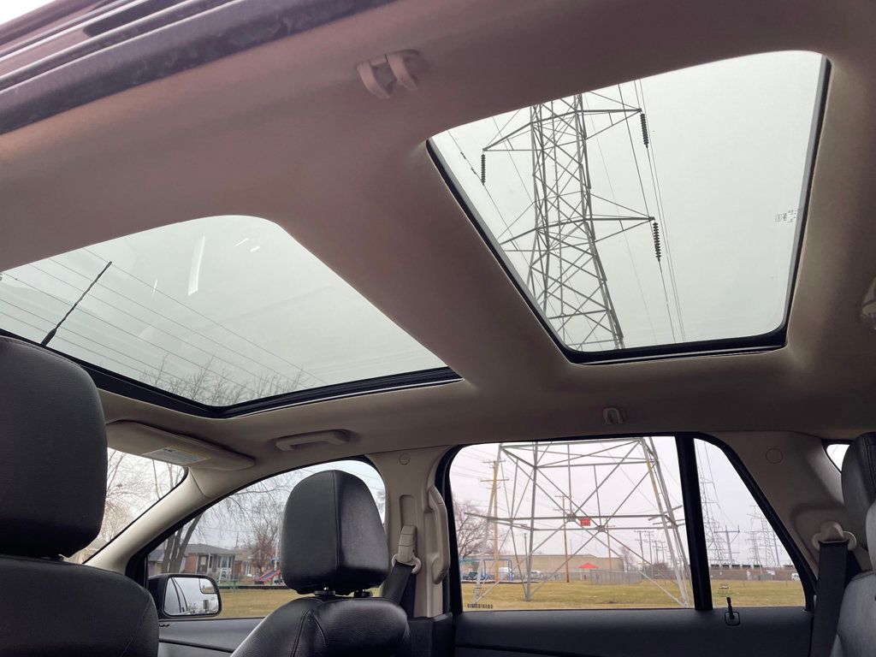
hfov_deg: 67.3
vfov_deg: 53.1
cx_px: 438
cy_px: 328
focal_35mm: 26
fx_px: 658
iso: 64
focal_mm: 4.2
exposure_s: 1/121
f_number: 1.6
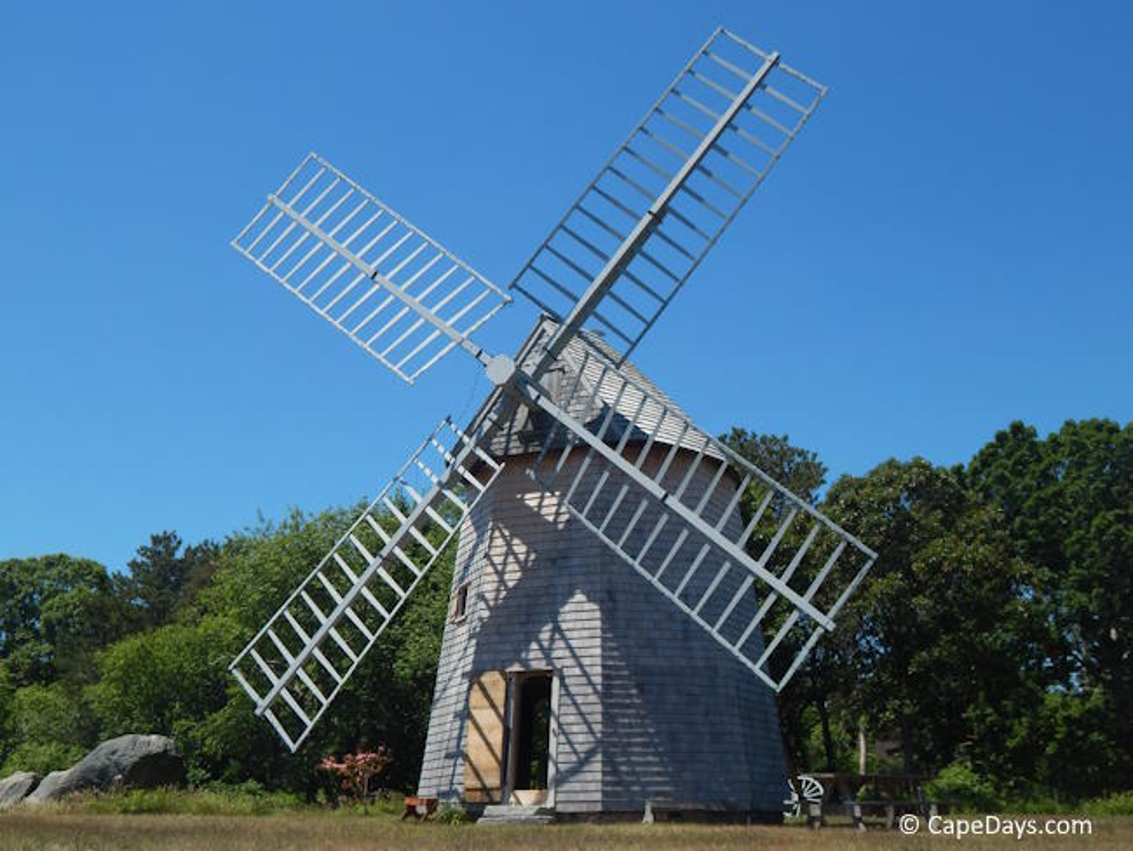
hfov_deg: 43.8
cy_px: 426
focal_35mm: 43
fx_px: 1408
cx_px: 566
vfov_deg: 33.6
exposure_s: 1/1500
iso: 125
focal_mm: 7.7
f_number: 3.6
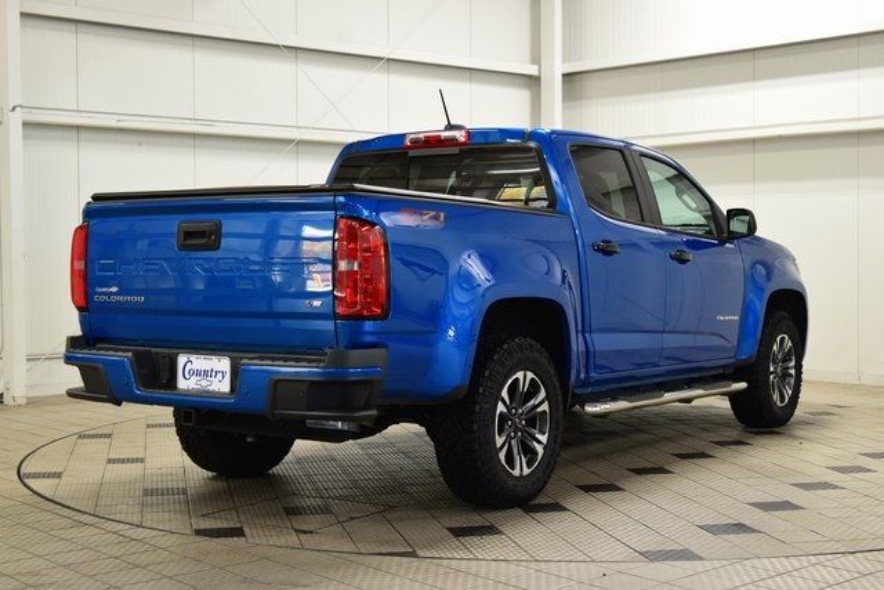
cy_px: 295
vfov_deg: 25.1
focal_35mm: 54
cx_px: 442
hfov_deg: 36.9
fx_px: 1326
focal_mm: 36
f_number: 6.3
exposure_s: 1/60
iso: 1600
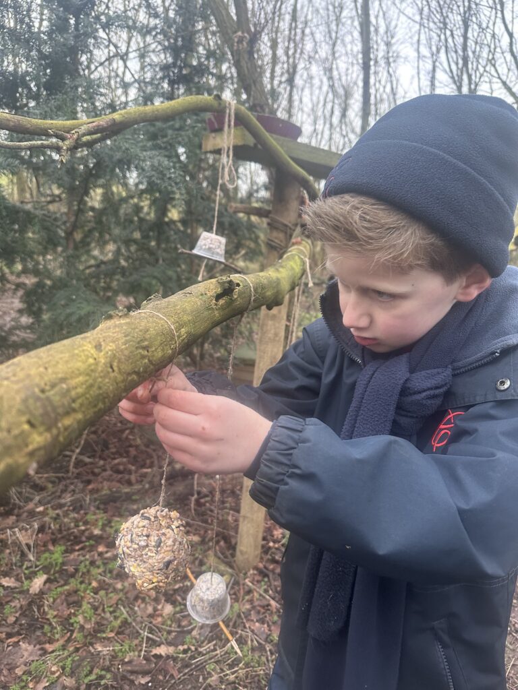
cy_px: 345
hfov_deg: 56.8
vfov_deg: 71.6
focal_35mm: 24
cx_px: 259
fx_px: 479
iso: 250
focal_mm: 6.86
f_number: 1.78
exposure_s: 1/87
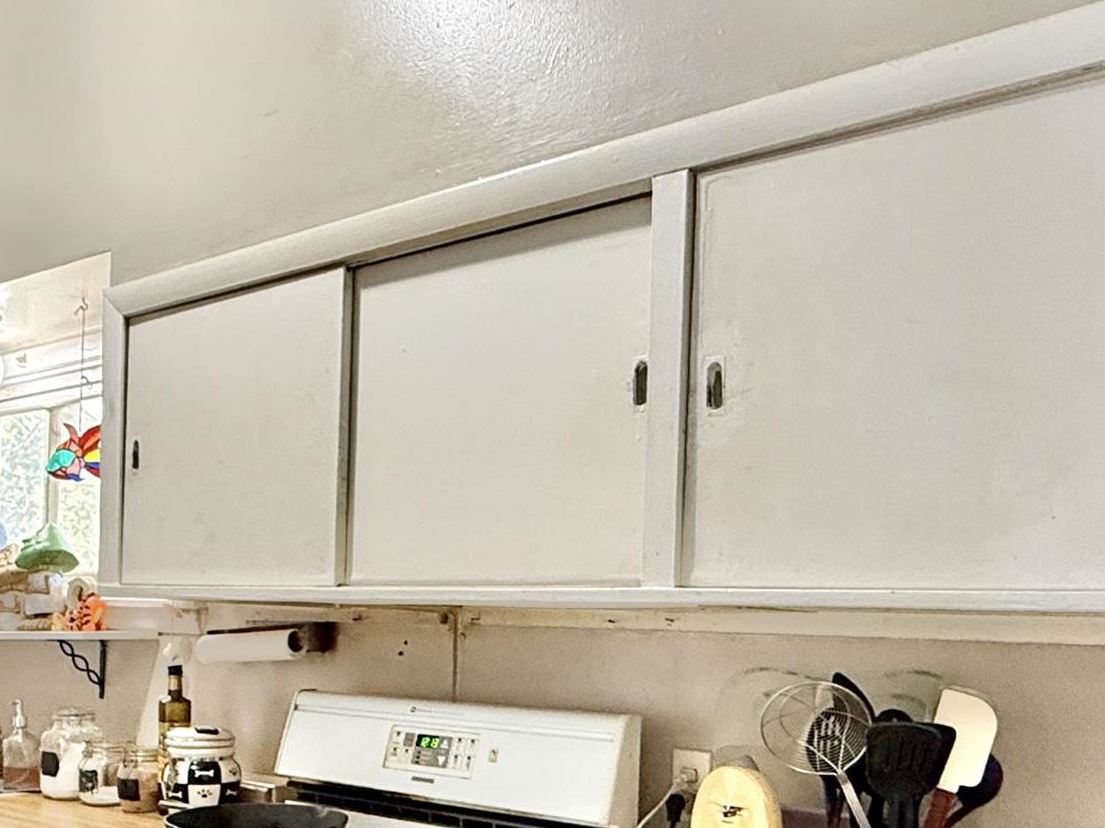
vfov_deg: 35.8
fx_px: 1245
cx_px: 492
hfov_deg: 47.8
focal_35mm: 39
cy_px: 638
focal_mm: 2.22
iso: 400
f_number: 2.2
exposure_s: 1/60
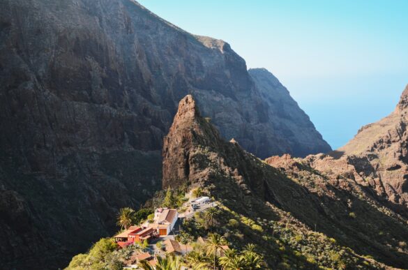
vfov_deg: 27.9
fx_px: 543
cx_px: 204
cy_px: 135
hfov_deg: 41.2
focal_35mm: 48
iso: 320
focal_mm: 32
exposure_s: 1/250
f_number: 5.6
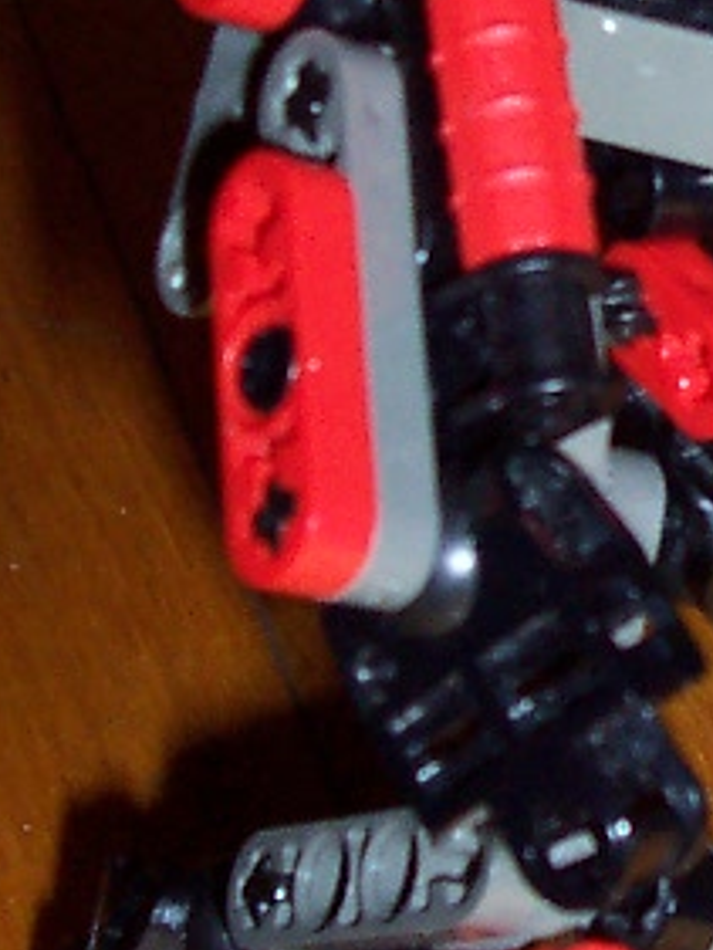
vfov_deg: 12.5
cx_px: 980
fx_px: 4336
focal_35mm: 158
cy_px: 409
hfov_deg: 9.2
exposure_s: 1/60
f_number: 2.8
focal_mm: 5.6
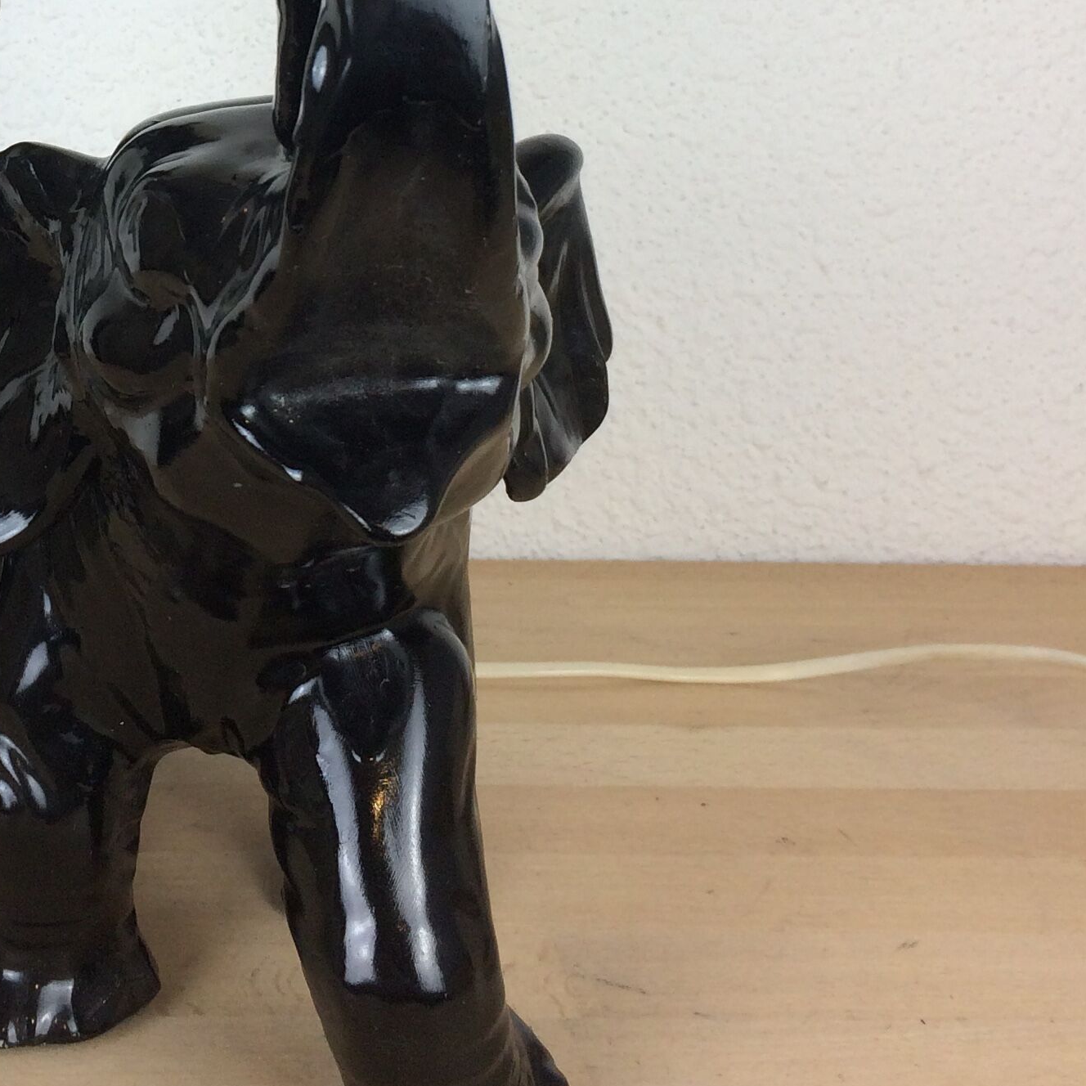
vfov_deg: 26.0
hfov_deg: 26.4
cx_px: 113
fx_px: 2236
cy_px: 25
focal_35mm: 63
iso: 64
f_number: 2.2
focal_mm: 4.15
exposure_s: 1/100
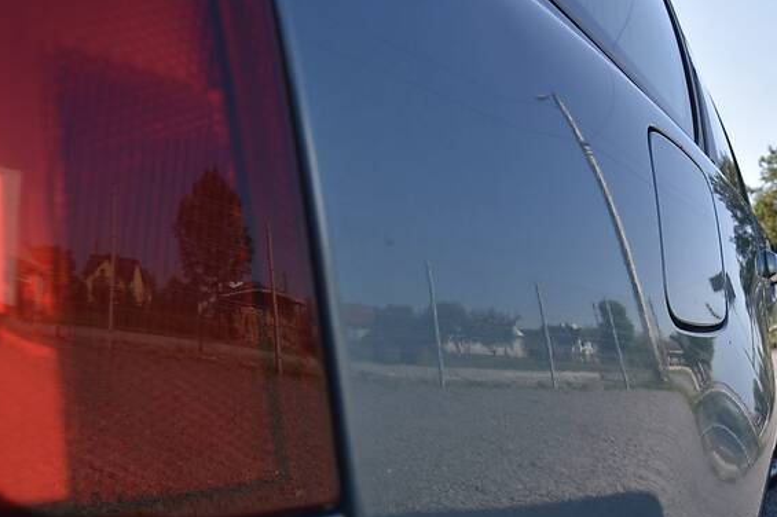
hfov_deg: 54.7
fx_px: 733
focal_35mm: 34
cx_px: 516
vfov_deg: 38.8
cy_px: 252
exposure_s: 1/250
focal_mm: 24
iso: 220
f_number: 8
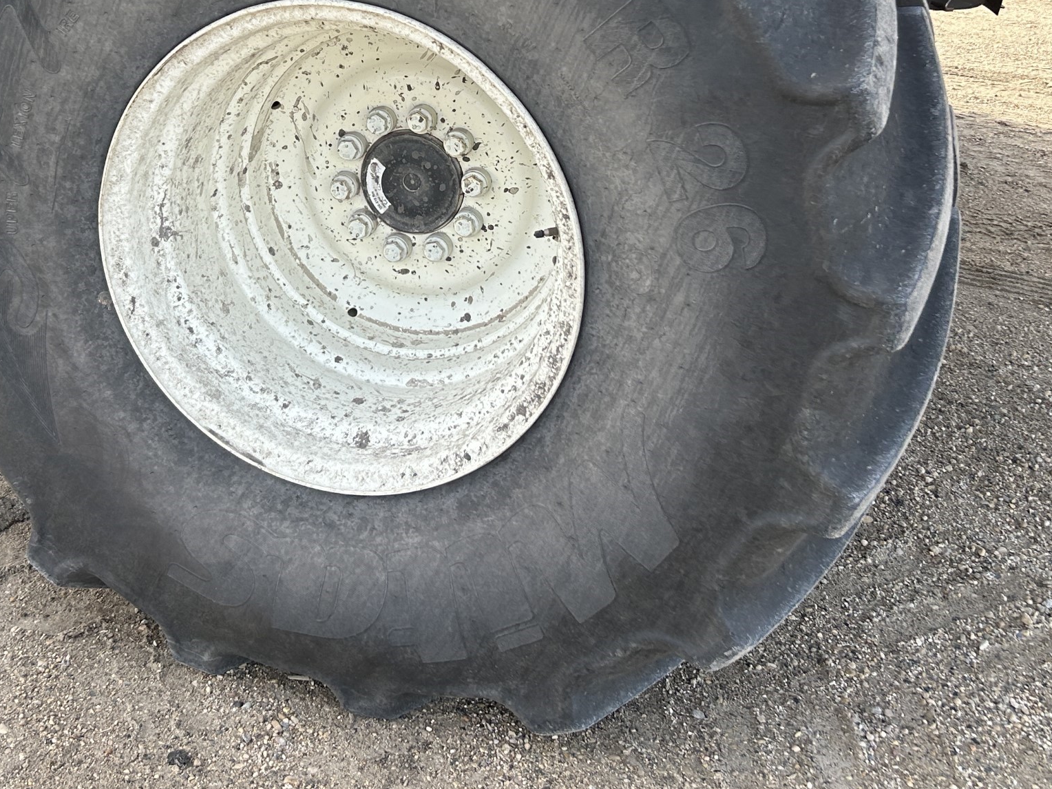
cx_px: 421
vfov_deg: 28.5
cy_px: 74
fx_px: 1489
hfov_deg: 38.8
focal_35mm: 49
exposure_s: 1/658
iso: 50
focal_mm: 5.7
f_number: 1.5
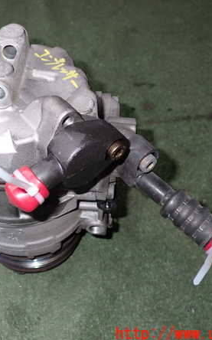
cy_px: 172
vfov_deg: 46.2
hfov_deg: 29.5
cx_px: 59
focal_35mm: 43
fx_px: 398
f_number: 6.3
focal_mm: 5.4
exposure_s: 1/30
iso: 125
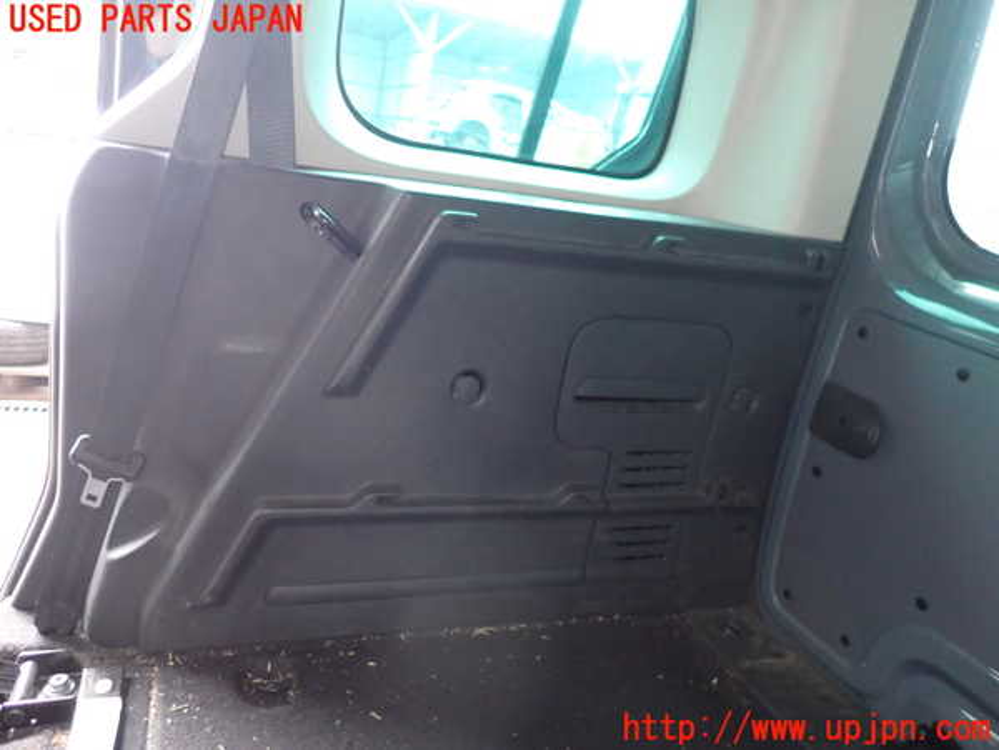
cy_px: 375
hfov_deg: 69.4
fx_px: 721
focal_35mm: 25
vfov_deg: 54.9
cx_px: 500
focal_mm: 4.5
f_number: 2
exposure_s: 1/30
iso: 800
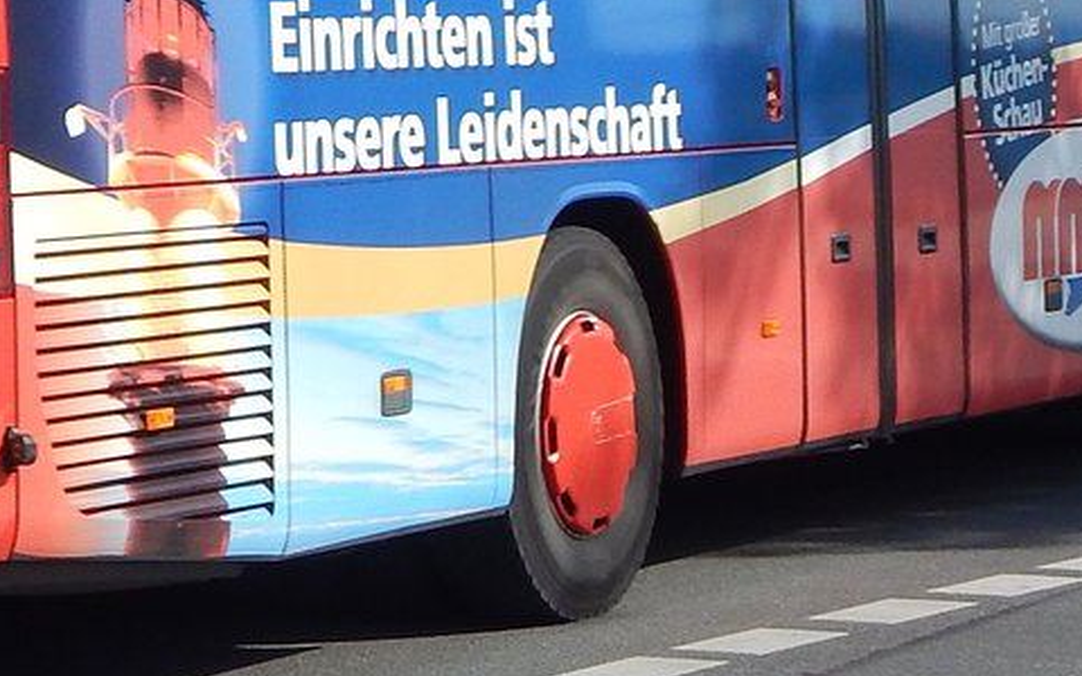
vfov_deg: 11.3
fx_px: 3362
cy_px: -106
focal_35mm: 114
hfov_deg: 18.2
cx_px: 250
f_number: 7.1
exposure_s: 1/400
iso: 125
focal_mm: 7.7
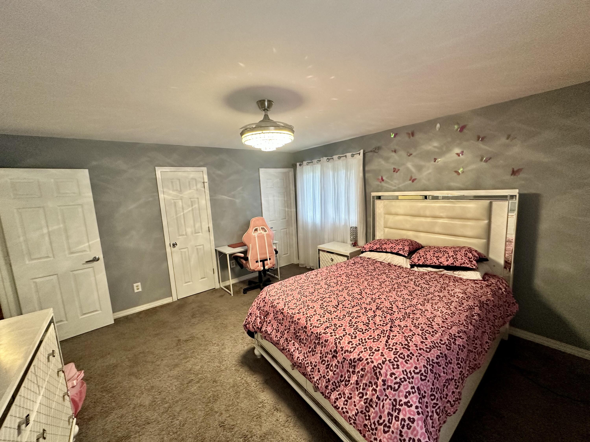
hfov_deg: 102.1
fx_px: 239
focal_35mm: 14
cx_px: 295
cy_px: 221
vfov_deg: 85.7
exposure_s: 1/60
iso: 320
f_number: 2.2
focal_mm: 2.22
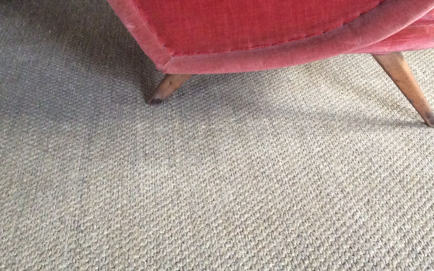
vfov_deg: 24.6
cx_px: 267
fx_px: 615
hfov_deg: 38.7
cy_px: 67
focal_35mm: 52
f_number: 2.4
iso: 250
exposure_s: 1/25
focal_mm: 3.3
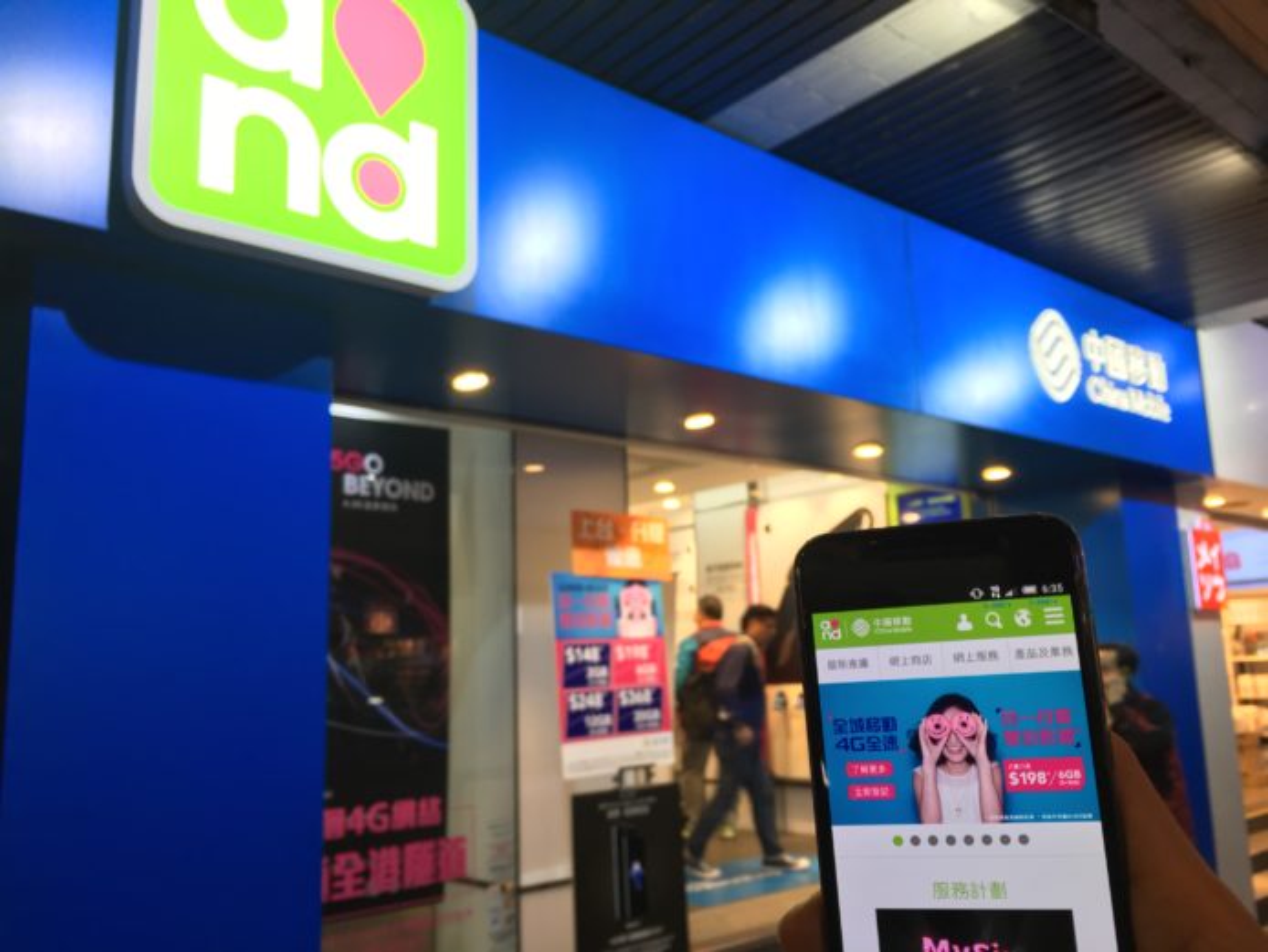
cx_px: 634
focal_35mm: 29
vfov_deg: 48.3
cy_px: 476
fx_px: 1063
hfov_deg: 61.6
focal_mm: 4.15
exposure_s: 1/33
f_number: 2.2
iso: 40
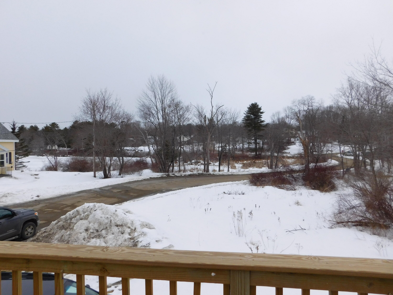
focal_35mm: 23
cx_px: 196
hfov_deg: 73.9
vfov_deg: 58.9
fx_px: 261
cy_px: 148
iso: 125
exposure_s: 1/1000
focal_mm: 4
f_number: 3
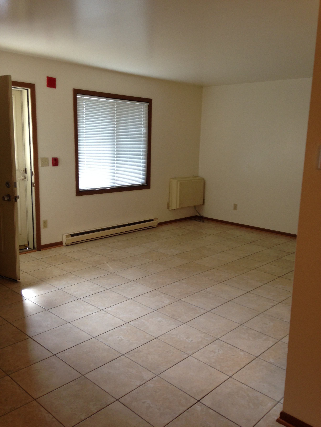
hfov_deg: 42.9
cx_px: 160
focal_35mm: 33
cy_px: 214
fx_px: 408
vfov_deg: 55.4
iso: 50
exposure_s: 1/24
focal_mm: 4.12
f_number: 2.4
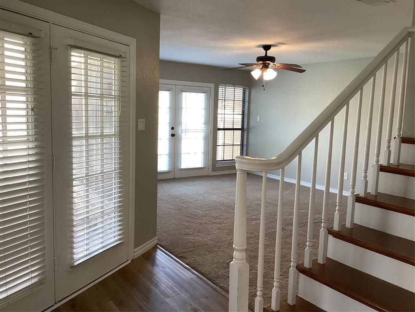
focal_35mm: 31
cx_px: 208
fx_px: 372
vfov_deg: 45.4
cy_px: 156
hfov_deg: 58.4
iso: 125
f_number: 2.4
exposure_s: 1/60
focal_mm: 3.3
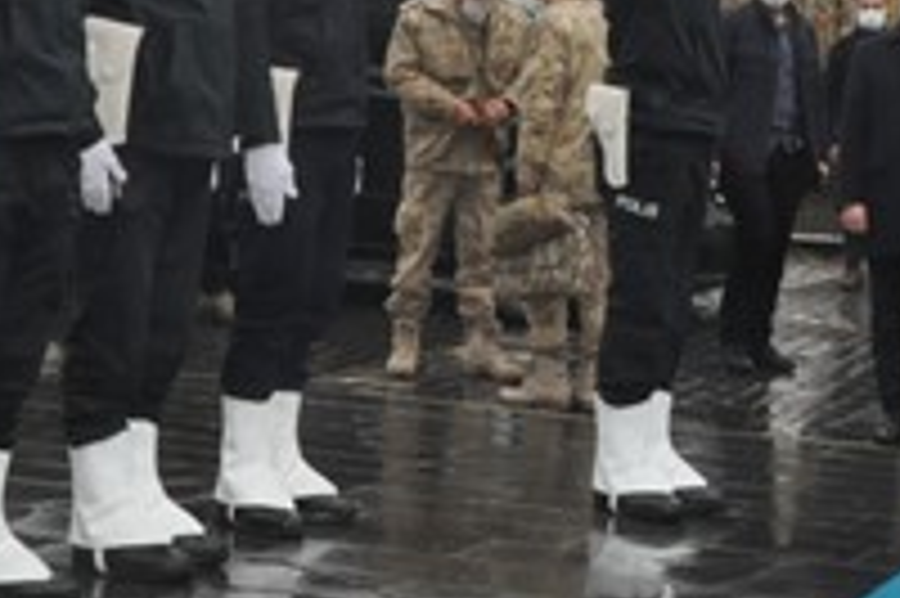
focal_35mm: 107
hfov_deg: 19.1
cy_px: 162
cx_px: 405
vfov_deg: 12.7
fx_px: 2673
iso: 1250
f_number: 13
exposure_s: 1/200
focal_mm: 22
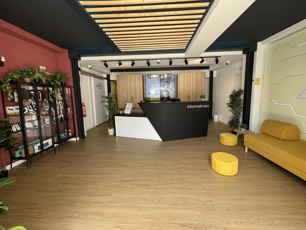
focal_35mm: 15
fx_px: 133
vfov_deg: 81.7
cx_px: 154
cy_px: 111
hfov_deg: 98.2
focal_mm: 2.22
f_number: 2.2
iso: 64
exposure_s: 1/99
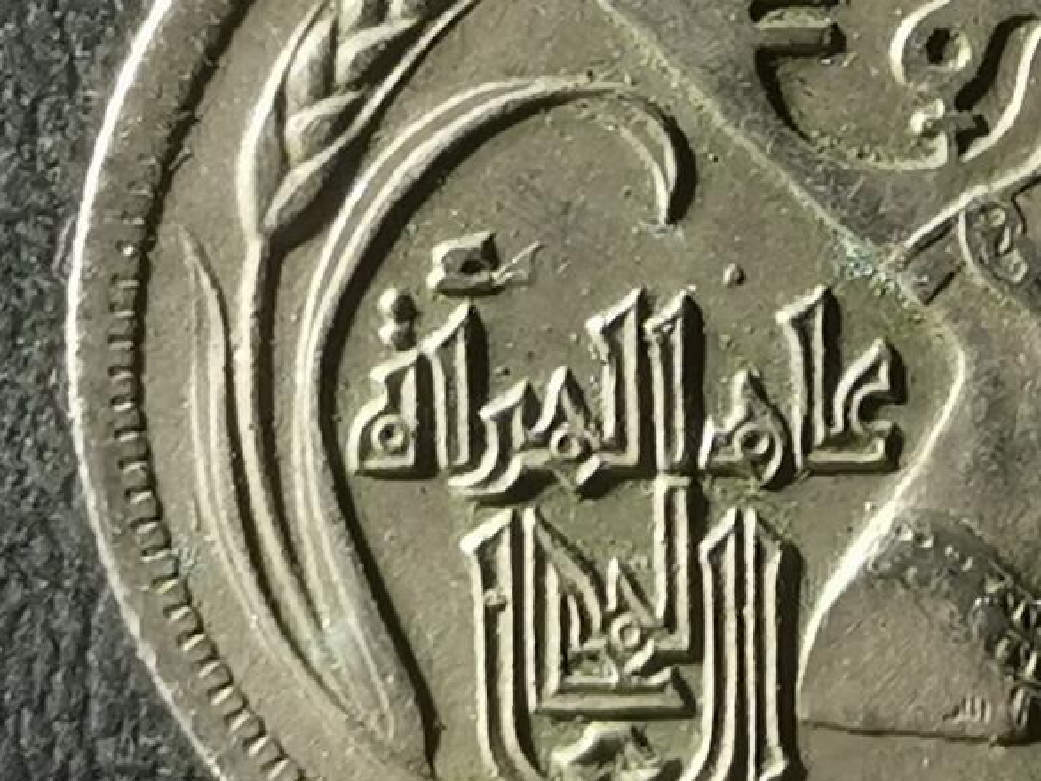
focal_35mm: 203
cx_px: 753
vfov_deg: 7.3
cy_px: 304
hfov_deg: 9.7
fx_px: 6107
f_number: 1.8
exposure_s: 1/239
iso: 50
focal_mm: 4.75
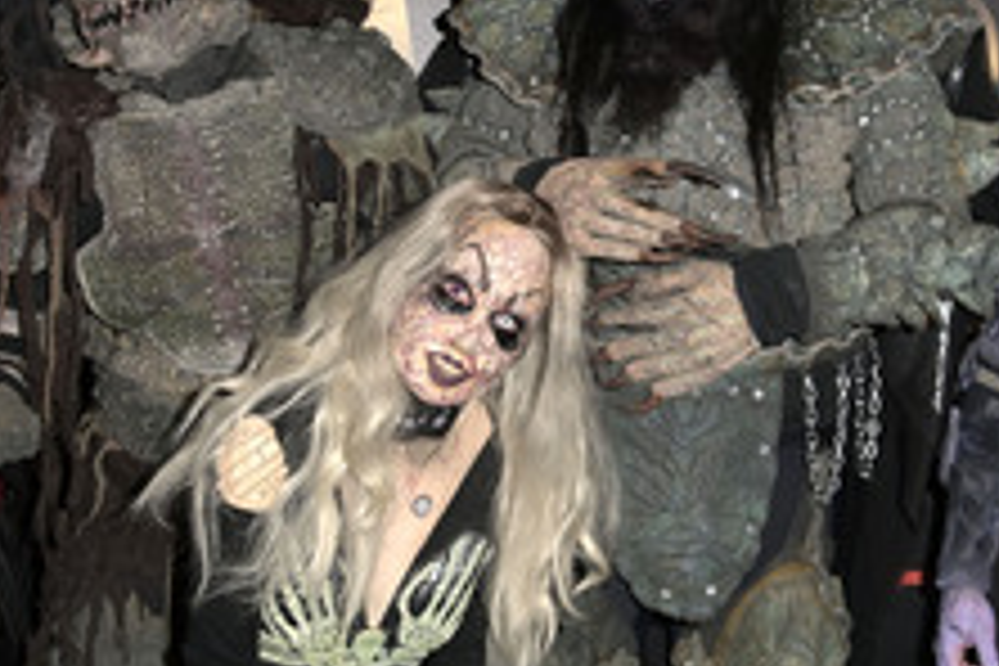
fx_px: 1748
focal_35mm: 63
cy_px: 202
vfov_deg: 21.5
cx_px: 533
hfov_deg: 31.9
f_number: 5
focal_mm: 31
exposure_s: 1/200
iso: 640
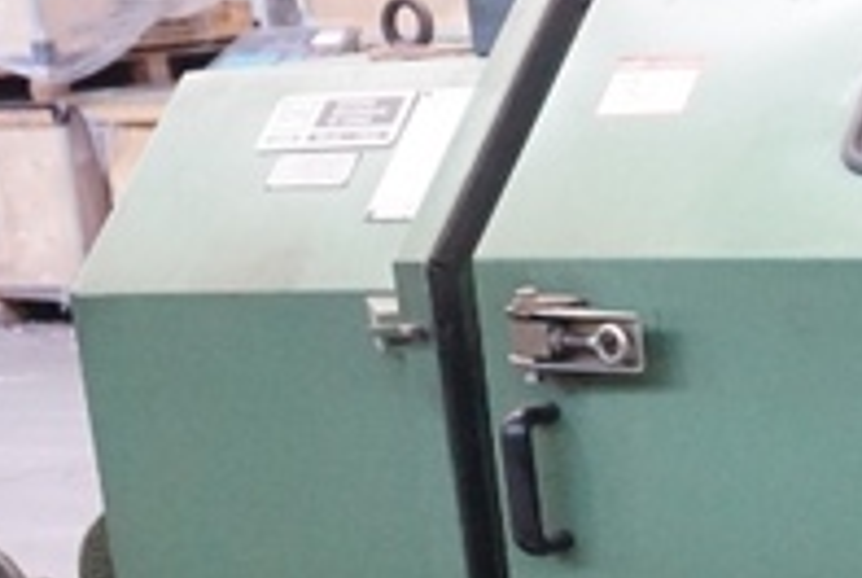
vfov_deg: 10.7
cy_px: 692
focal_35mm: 126
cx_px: 1405
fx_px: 3017
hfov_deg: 14.8
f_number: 4
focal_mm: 23
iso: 3200
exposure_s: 1/60
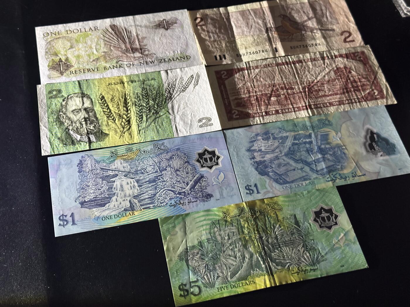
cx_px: 205
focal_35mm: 48
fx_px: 569
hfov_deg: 39.7
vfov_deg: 30.3
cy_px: 154
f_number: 1.78
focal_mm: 6.86
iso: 400
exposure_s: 1/25
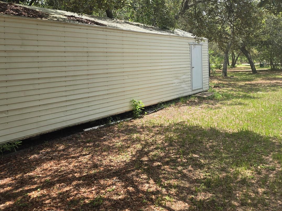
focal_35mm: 34
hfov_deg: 53.2
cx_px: 180
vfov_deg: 40.9
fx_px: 277
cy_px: 60
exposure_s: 1/279
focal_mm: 6.3
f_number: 1.7
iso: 12
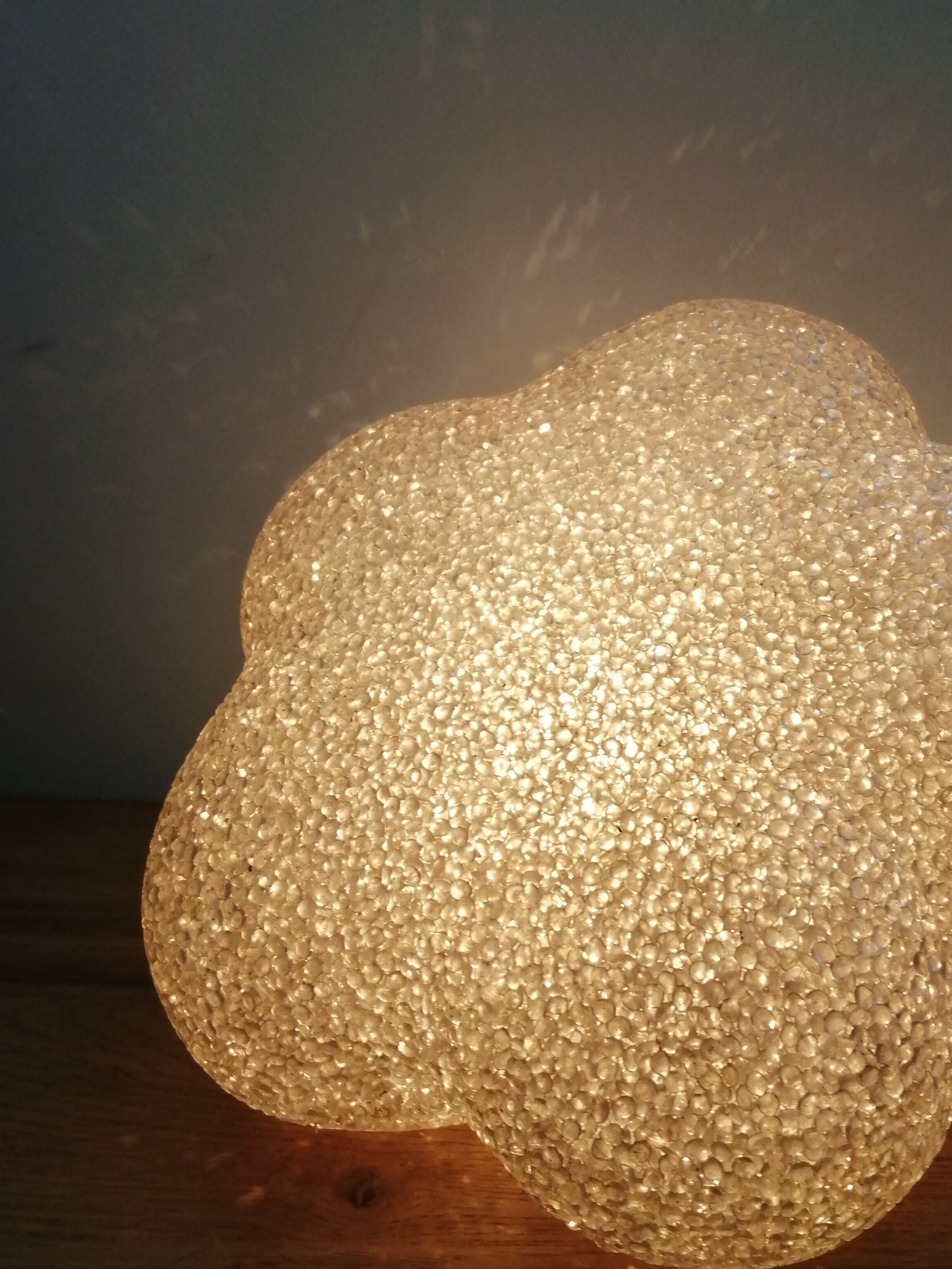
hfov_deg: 40.3
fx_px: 1283
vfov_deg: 52.6
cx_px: 626
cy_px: 647
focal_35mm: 35
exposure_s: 1/33.3
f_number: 1.8
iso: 80
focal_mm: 3.46
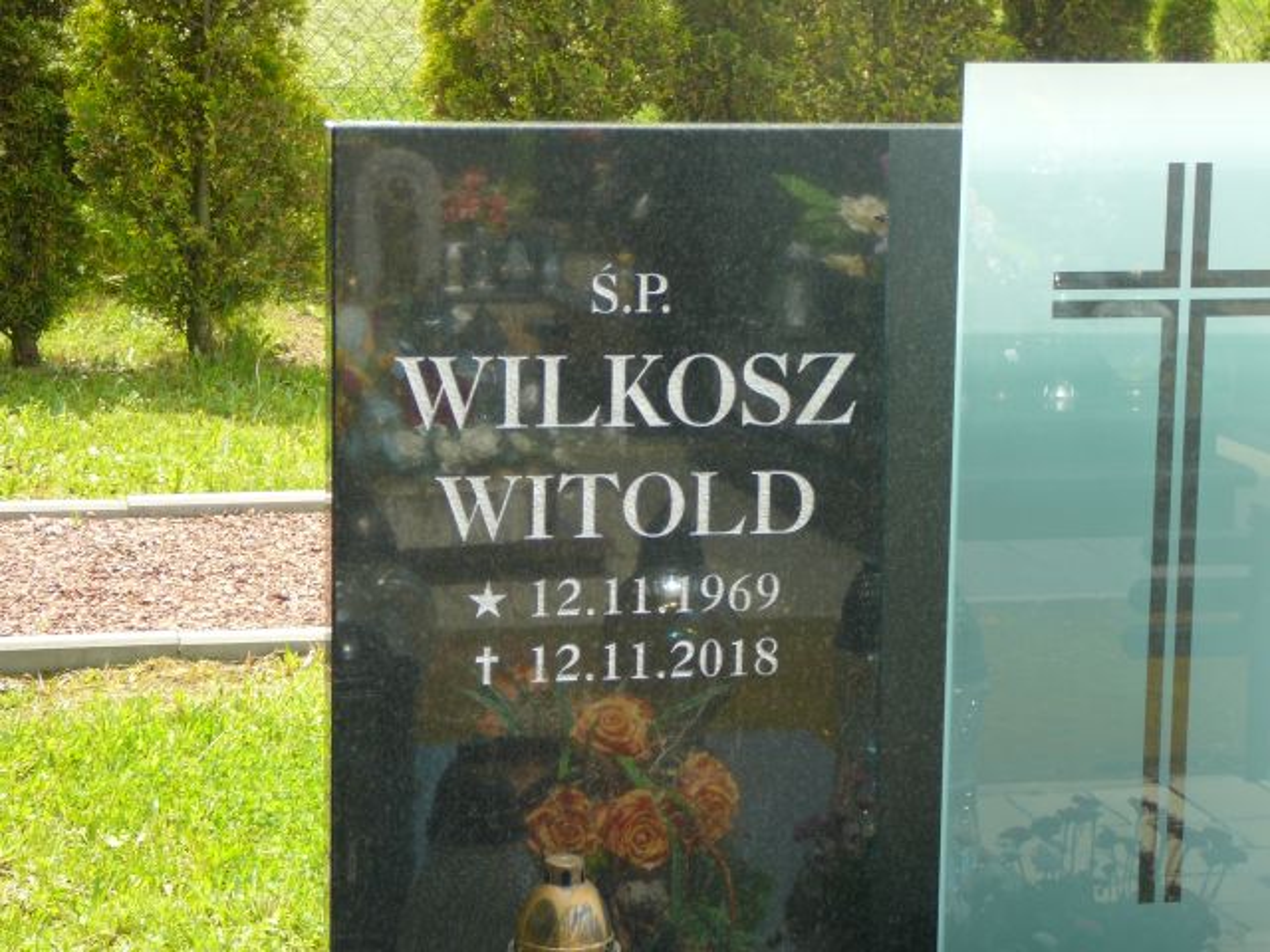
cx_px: 635
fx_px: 3008
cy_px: 476
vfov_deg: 18.0
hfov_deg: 23.8
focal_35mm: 82
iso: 80
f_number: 3.8
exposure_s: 1/200
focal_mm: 12.2
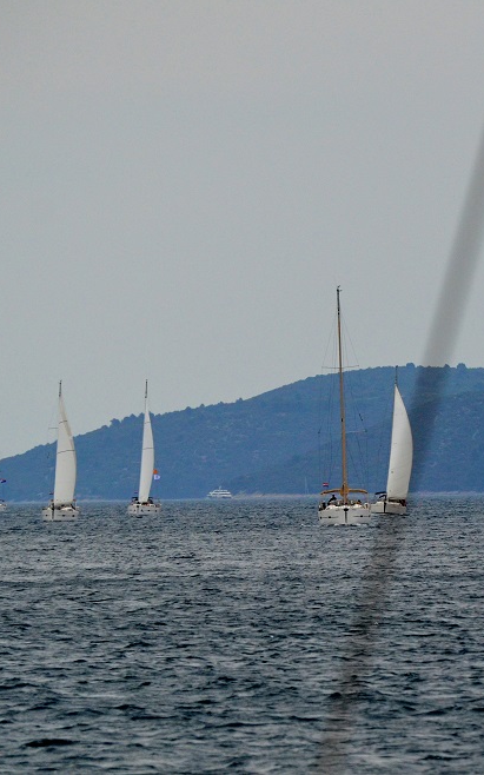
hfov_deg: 3.1
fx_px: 8805
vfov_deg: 5.0
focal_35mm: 417
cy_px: 387
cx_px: 486
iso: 1400
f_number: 5.6
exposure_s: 1/8000
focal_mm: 180
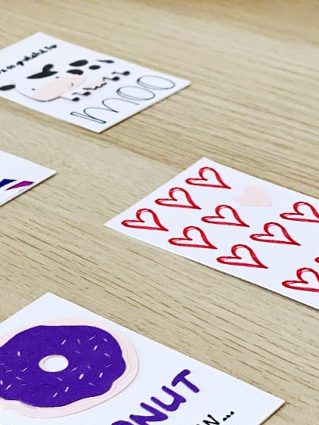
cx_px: 26
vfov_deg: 17.6
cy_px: 121
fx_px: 1363
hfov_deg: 13.2
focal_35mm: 111
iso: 250
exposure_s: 1/89
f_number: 2
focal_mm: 6
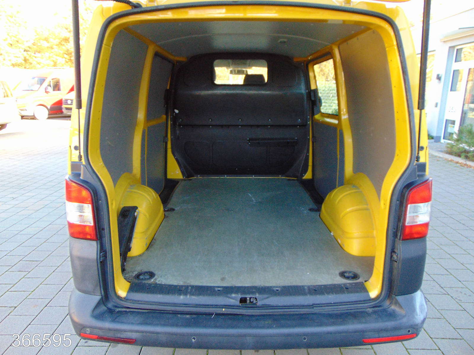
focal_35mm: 25
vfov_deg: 54.9
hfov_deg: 69.4
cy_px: 178
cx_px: 237
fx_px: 342
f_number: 3
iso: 250
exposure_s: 1/160
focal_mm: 4.5
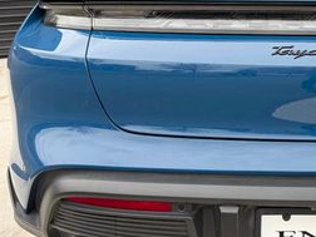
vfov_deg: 23.6
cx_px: 315
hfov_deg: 29.6
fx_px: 557
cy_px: 40
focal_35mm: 61
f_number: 1.78
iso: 80
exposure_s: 1/504
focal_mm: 6.76
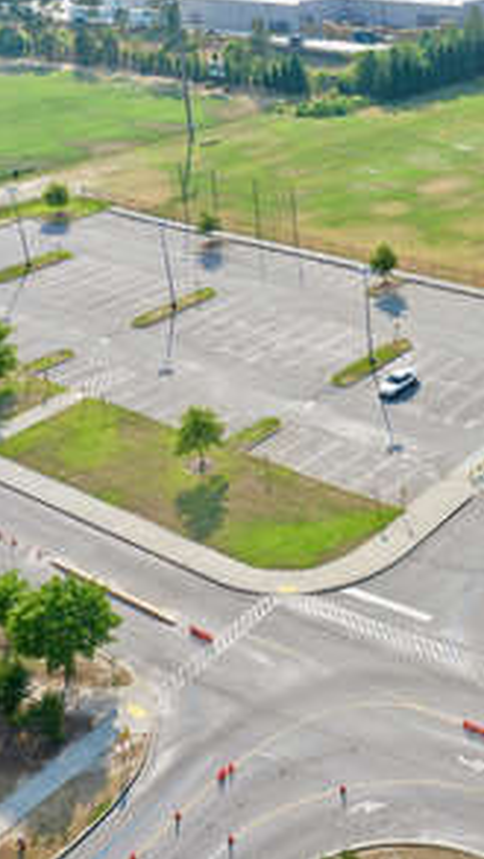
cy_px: 422
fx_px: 1026
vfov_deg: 45.5
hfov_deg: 25.2
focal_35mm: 45
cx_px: 490
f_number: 5
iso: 100
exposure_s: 1/240
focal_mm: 10.26
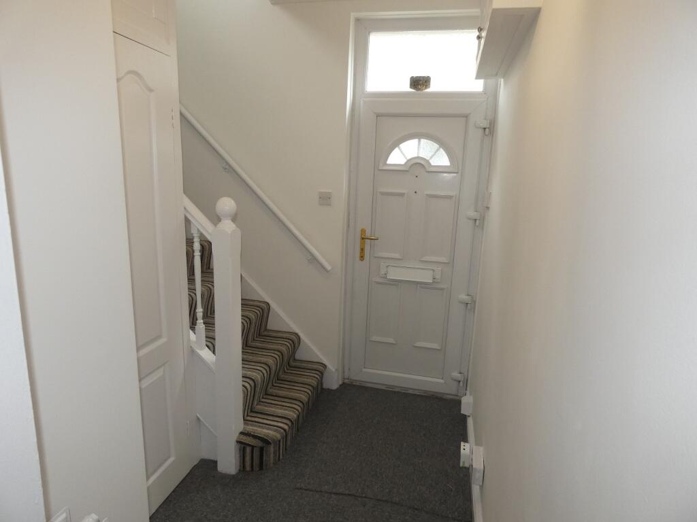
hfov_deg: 81.7
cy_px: 261
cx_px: 348
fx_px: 403
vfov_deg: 66.0
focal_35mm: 20
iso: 250
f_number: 2.8
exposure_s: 1/60
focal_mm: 3.6
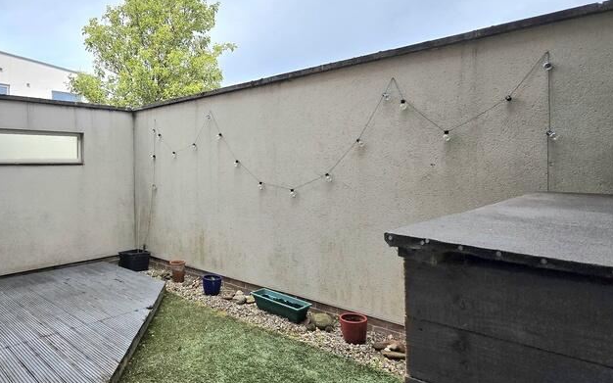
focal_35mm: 22
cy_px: 158
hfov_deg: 77.6
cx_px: 214
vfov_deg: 54.7
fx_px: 367
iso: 50
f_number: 2.2
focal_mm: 2.2
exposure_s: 1/1667
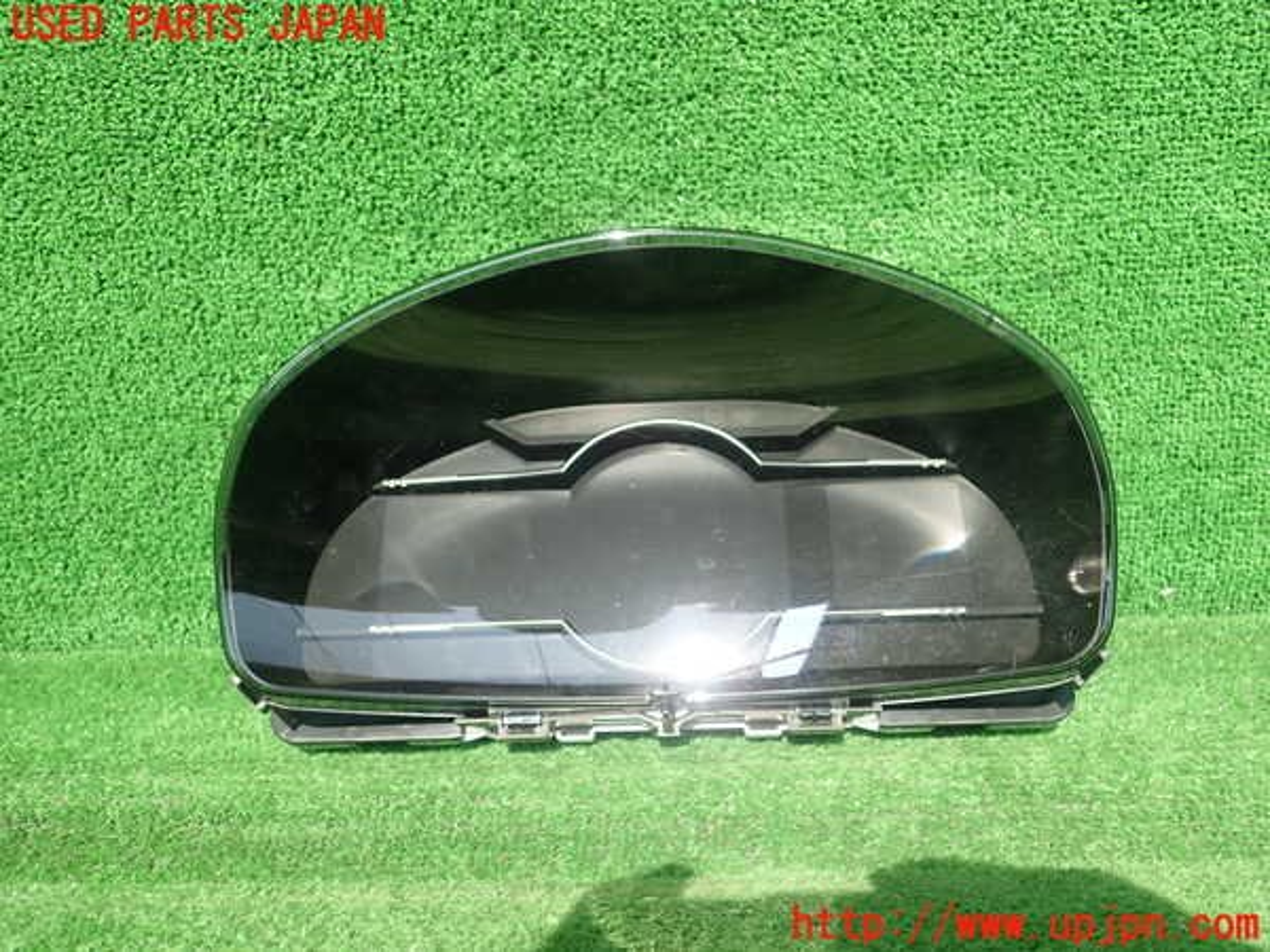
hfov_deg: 60.0
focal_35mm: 30
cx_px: 635
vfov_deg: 46.8
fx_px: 1101
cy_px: 476
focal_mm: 5.5
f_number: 2.3
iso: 100
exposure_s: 1/160
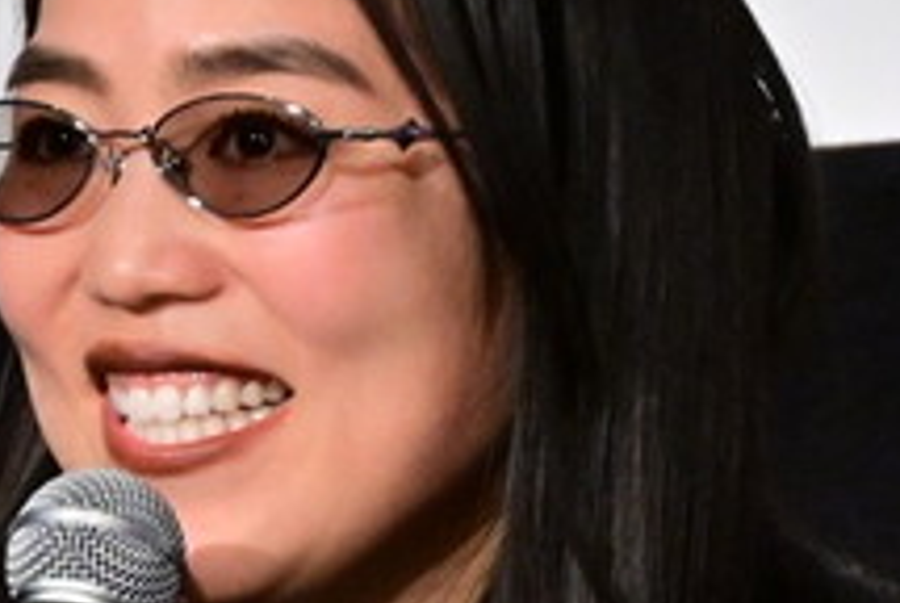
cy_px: 1028
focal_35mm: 724
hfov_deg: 2.8
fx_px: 18125
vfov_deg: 1.9
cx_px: 260
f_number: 6.3
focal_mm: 104
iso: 4000
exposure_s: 1/200
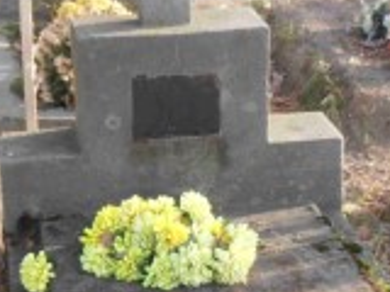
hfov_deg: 18.2
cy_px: 214
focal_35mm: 108
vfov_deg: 13.7
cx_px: 156
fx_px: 1217
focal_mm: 4.75
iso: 80
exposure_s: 1/125
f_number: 3.3
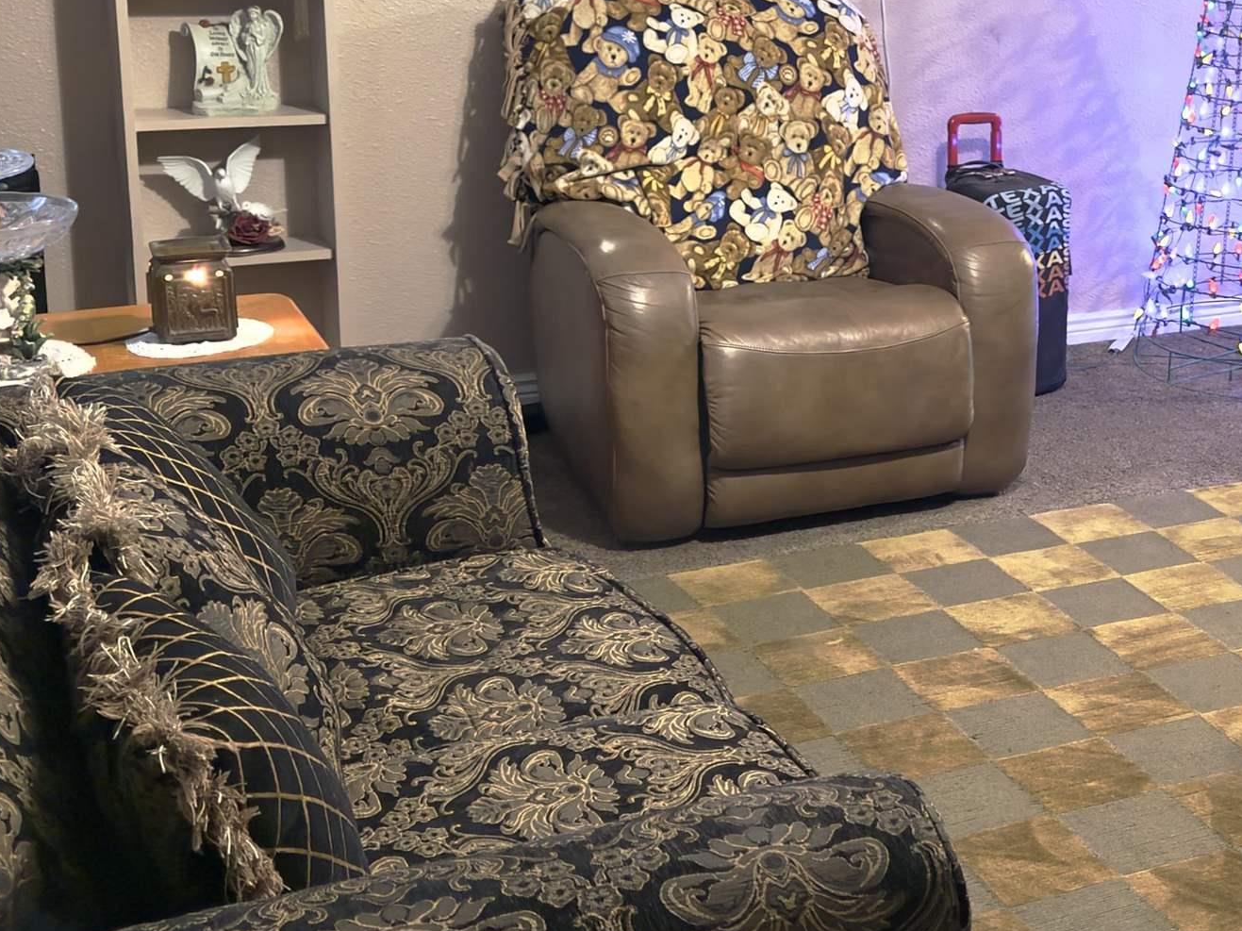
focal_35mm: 56
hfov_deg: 32.6
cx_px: 1118
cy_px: 292
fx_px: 2009
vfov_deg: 25.9
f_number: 1.78
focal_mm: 6.76
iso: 800
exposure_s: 1/60
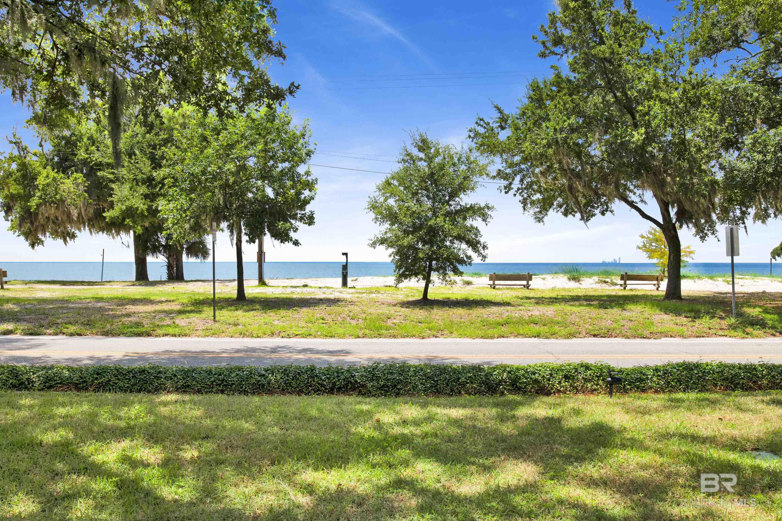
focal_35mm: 32
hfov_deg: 58.7
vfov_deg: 41.1
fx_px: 695
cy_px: 260
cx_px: 381
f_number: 11
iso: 200
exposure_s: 1/400
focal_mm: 31
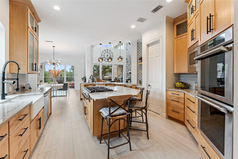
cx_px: 119
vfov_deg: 77.3
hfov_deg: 100.4
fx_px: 99
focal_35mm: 15
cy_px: 80
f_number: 8
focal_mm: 15
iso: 100
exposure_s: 1/5
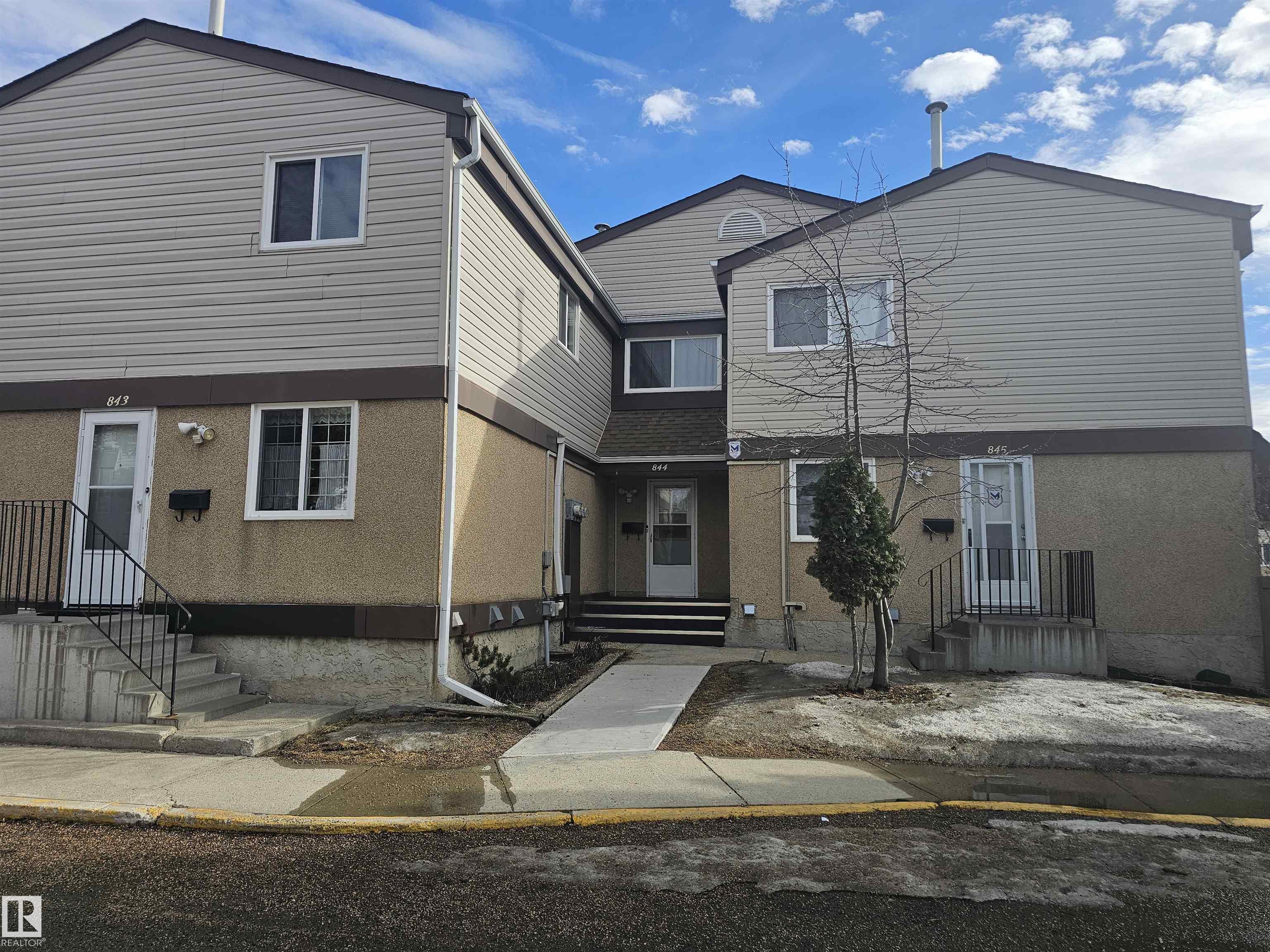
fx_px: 844
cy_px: 476
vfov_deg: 58.9
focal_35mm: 23
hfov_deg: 73.9
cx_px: 635
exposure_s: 1/1186
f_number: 1.7
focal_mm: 6.3
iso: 20
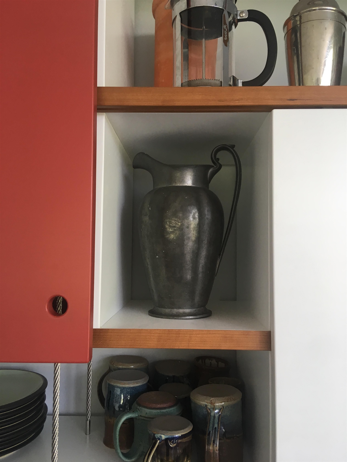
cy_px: 231
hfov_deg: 48.2
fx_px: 388
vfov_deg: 61.7
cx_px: 174
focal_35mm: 29
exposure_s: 1/30
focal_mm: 4.15
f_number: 2.2
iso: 50
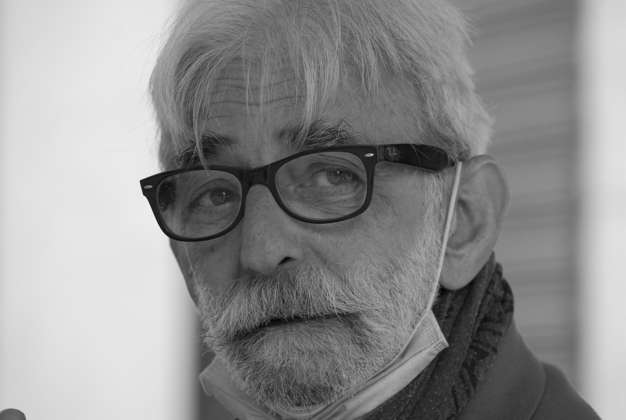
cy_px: 210
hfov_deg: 10.1
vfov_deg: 6.8
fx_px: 3528
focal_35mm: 202
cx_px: 313
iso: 100
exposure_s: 1/60
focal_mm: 135
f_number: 4.2
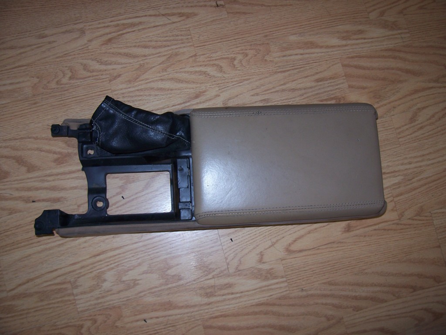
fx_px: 438
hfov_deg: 54.0
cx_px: 223
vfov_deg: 41.8
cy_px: 168
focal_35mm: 34
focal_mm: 5.6
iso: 80
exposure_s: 1/60
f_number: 2.7
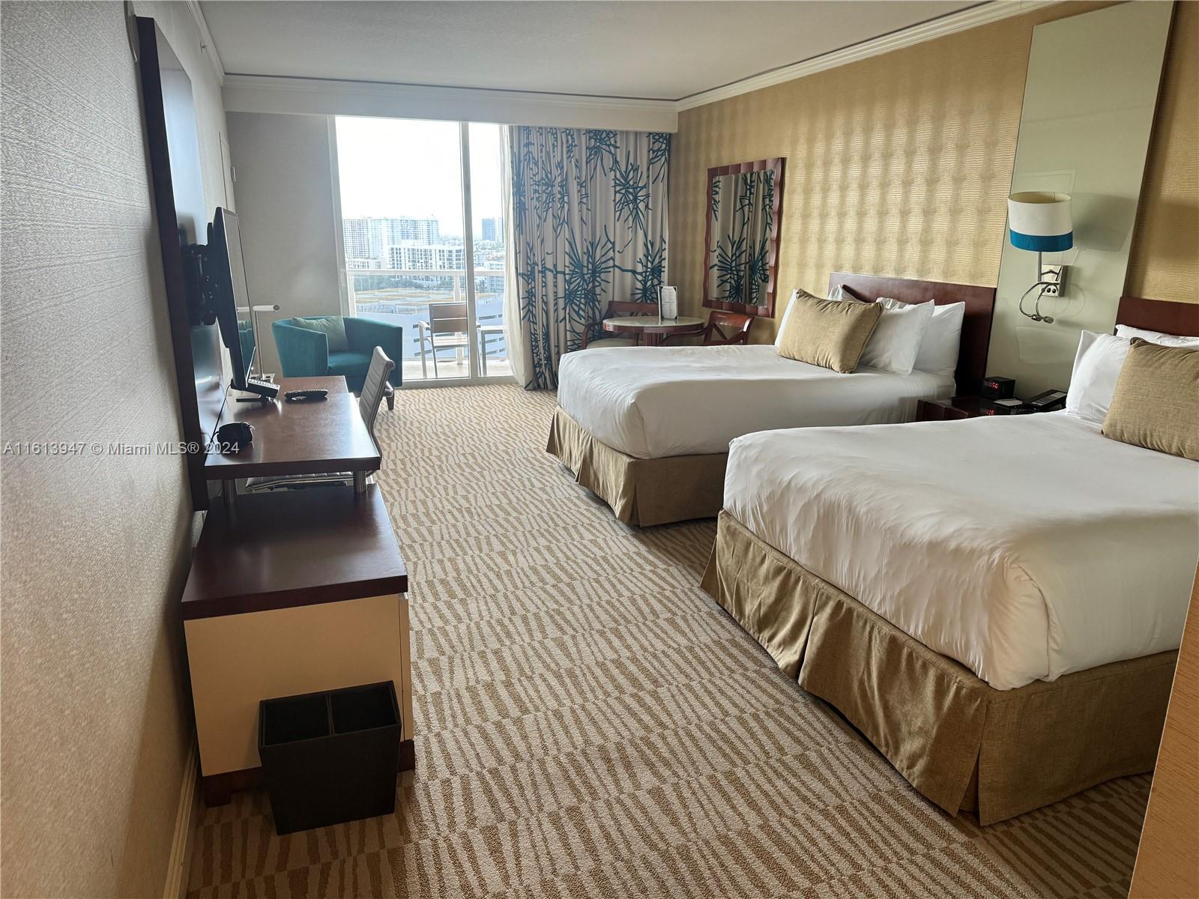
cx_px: 600
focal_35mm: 24
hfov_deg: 71.6
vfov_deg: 56.8
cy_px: 450
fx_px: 831
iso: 160
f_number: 1.78
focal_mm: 6.86
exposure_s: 1/120
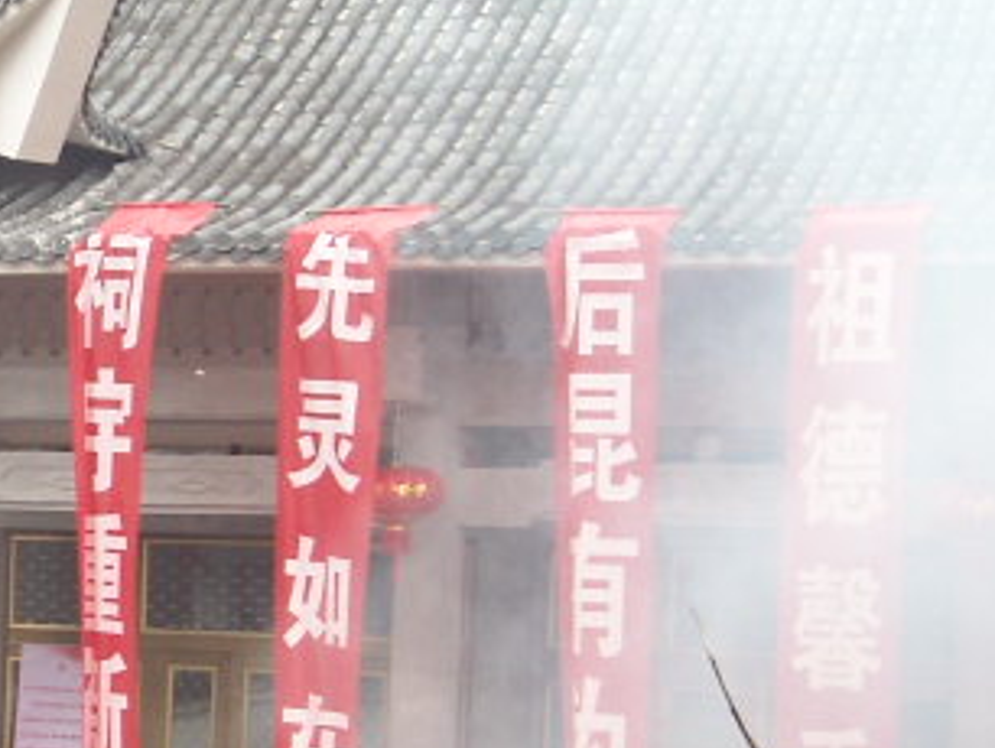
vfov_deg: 12.7
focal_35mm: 117
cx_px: -341
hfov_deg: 15.9
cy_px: 504
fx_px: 3366
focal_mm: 5.7
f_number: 2.8
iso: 64
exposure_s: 1/250
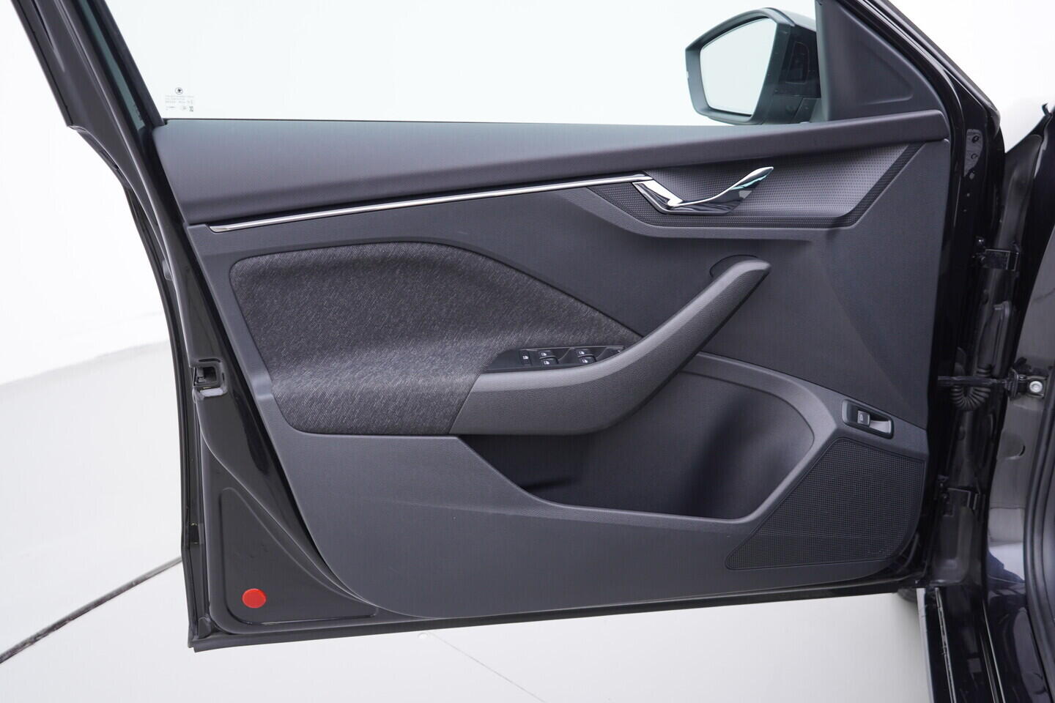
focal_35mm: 36
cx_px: 528
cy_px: 352
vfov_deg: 36.9
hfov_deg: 53.1
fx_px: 1055
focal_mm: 24
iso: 125
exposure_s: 1/40
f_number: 3.2
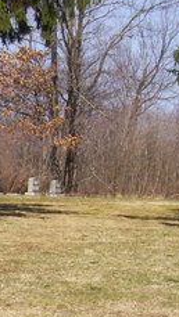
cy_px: 300
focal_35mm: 187
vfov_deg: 11.4
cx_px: -117
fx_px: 1576
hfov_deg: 6.4
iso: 80
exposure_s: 1/400
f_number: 5.6
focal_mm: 9.4
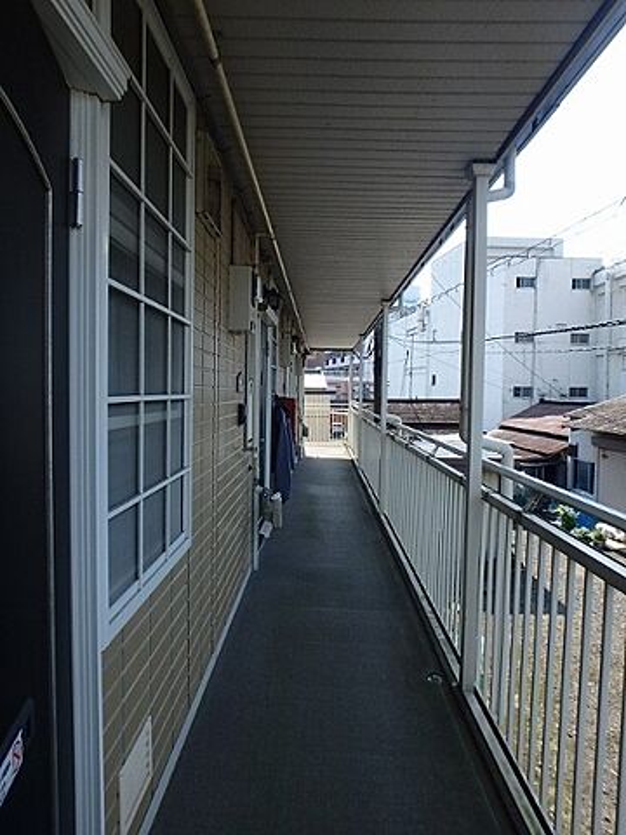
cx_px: 313
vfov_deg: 79.0
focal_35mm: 21
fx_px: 506
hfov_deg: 63.4
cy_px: 418
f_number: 3.5
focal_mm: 3.7
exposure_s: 1/500
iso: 125
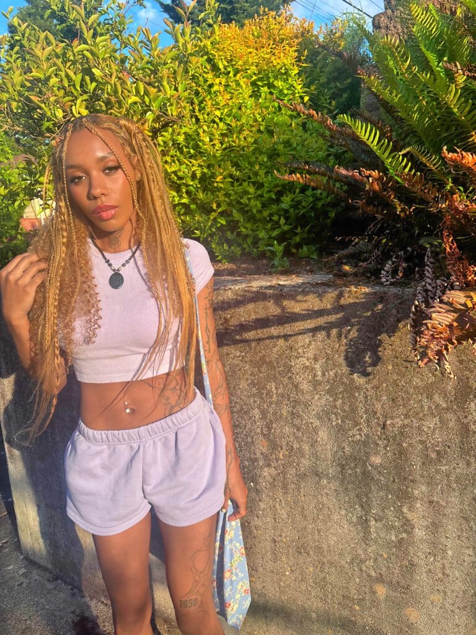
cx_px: 238
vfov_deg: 67.3
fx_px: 477
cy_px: 318
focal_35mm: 26
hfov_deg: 53.1
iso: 50
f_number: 1.6
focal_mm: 5.96
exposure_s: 1/1037
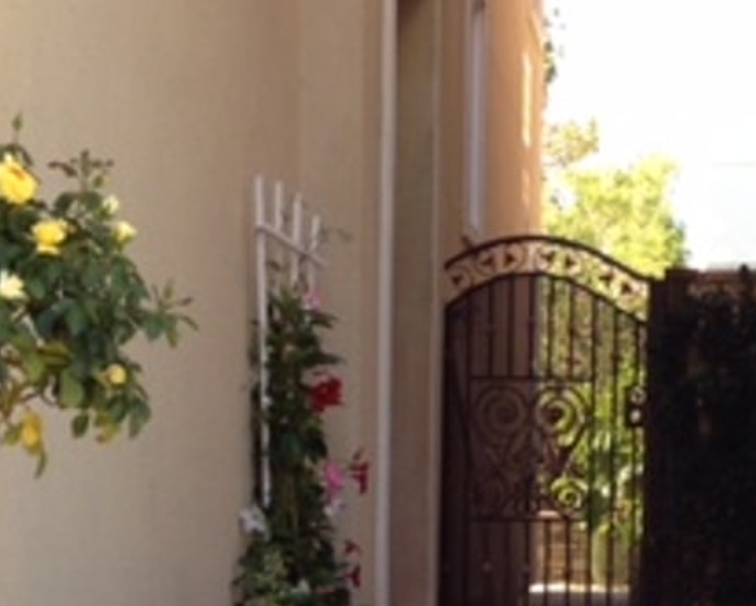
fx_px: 2240
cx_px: 392
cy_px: 698
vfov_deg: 15.0
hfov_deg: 19.2
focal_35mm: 100
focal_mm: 4.12
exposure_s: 1/212
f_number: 2.4
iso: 50
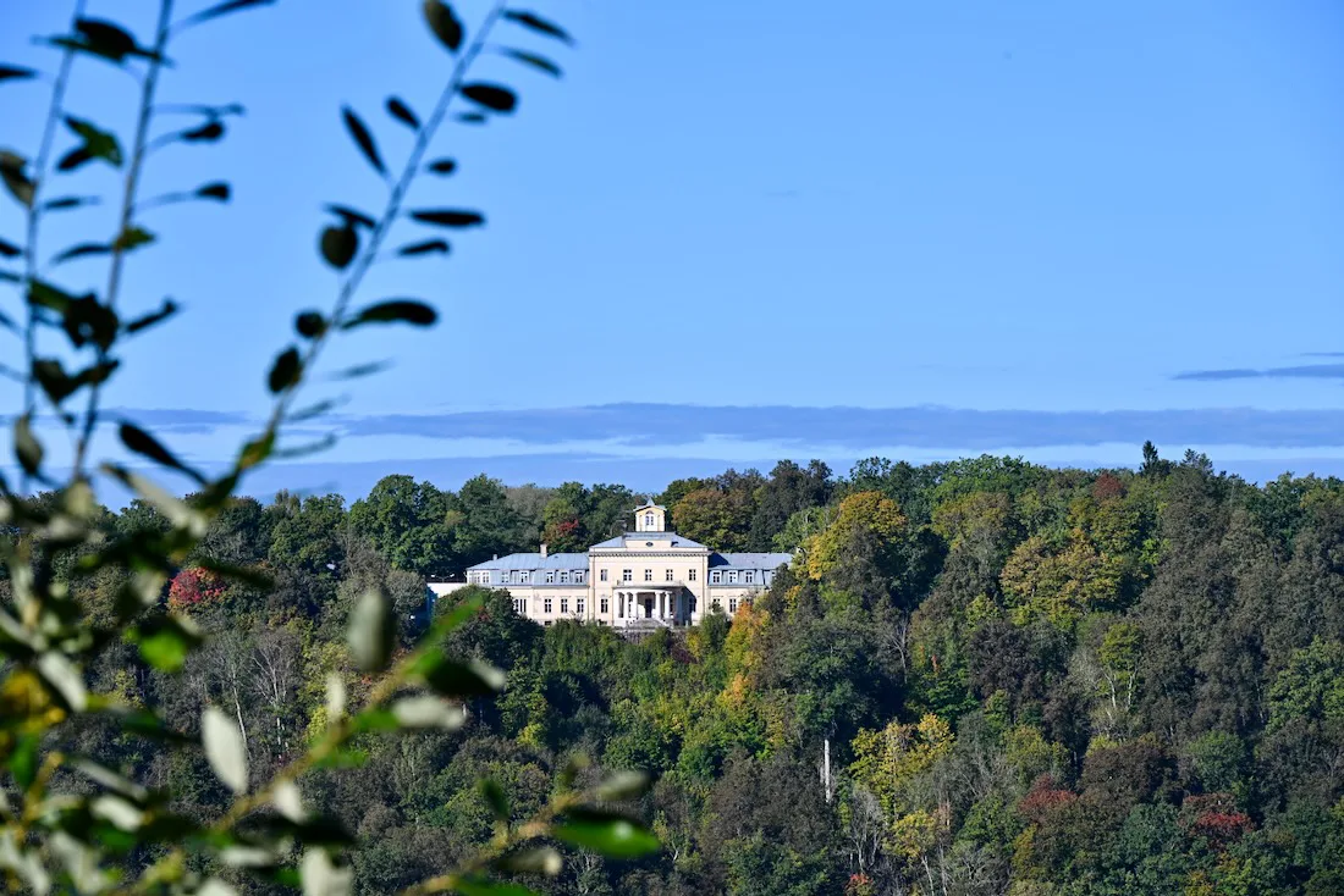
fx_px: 5975
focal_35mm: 160
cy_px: 448
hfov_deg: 12.8
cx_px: 672
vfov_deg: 8.6
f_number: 11
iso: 100
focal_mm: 160
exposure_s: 1/200
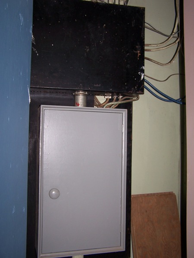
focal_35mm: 38
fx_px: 284
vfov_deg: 49.0
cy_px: 129
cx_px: 97
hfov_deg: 37.7
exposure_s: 1/60
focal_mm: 6.3
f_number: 2.8
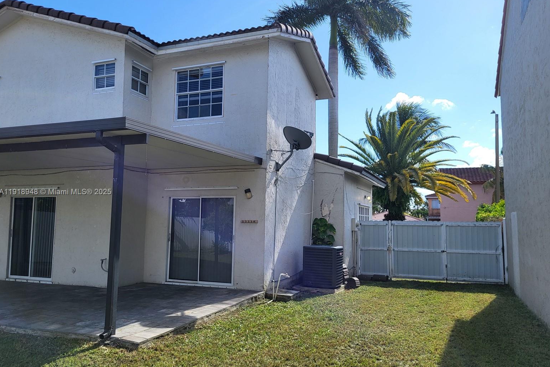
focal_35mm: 28
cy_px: 192
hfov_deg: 65.5
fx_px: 428
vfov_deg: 46.4
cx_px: 282
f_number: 1.8
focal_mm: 5.4
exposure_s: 1/2010
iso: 40
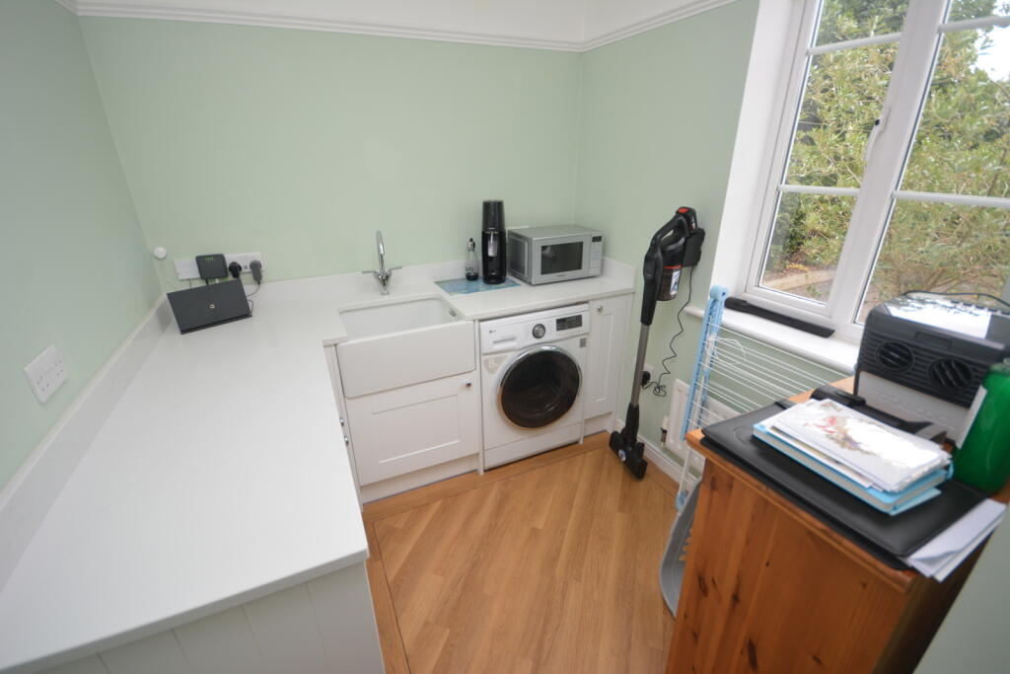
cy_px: 337
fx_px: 421
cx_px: 505
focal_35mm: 15
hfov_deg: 100.4
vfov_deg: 77.3
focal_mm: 10
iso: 250
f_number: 4
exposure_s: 1/60
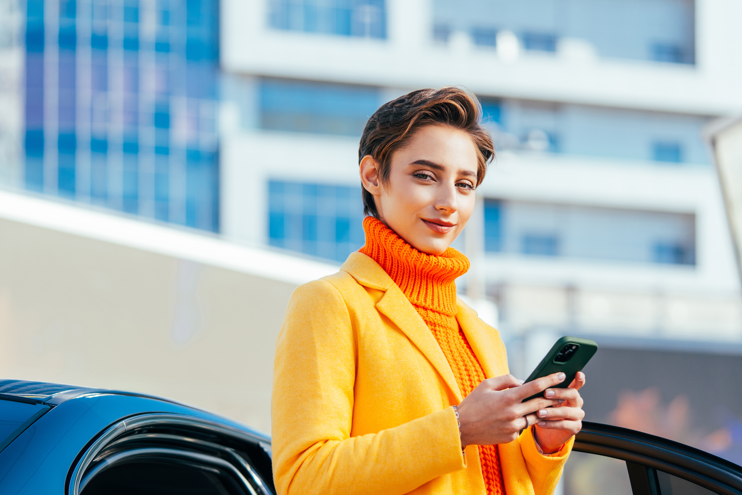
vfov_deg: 11.1
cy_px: 306
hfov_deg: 16.6
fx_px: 2535
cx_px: 435
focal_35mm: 123
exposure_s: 1/800
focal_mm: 90
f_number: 2.8
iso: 100
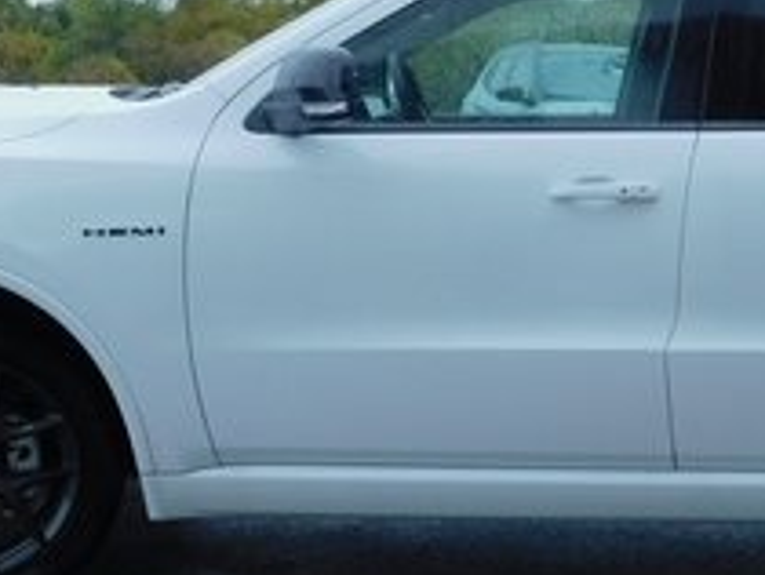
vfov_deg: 20.0
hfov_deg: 26.1
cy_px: 448
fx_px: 1615
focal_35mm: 73
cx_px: 616
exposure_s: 1/160
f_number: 3
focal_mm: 4.1
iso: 125
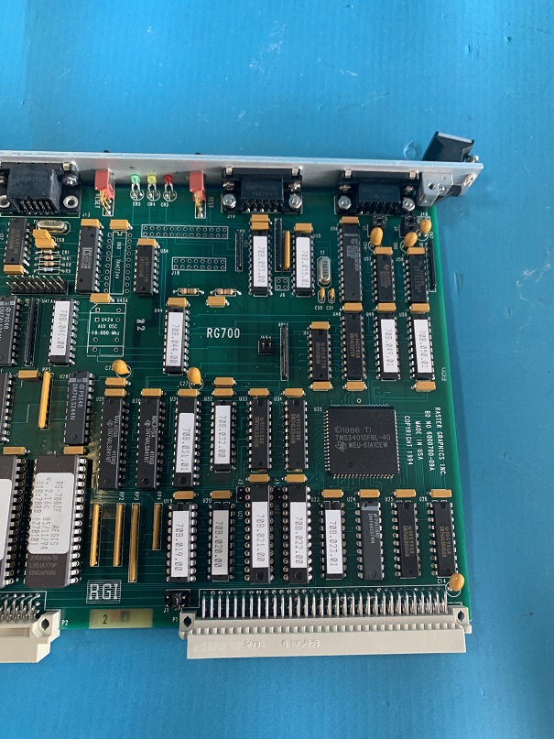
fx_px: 555
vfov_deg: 67.3
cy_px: 370
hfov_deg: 53.1
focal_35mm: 26
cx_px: 277
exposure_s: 1/60
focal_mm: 4.25
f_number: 1.8
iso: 200
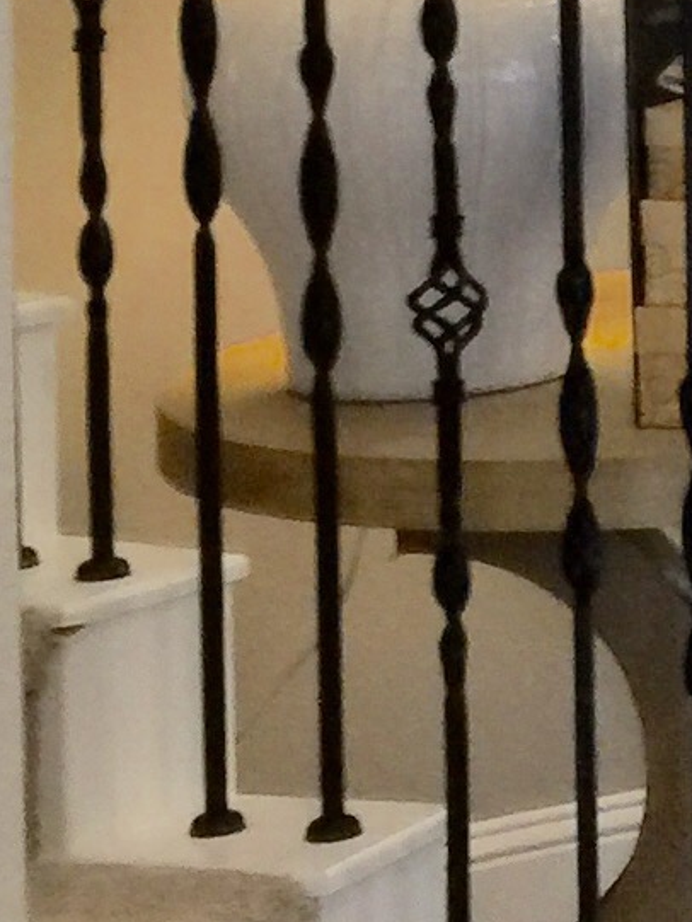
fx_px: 4663
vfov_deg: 10.9
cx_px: 1964
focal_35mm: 175
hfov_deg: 7.6
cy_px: -428
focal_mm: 4.15
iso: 32
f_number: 2.2
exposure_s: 1/15
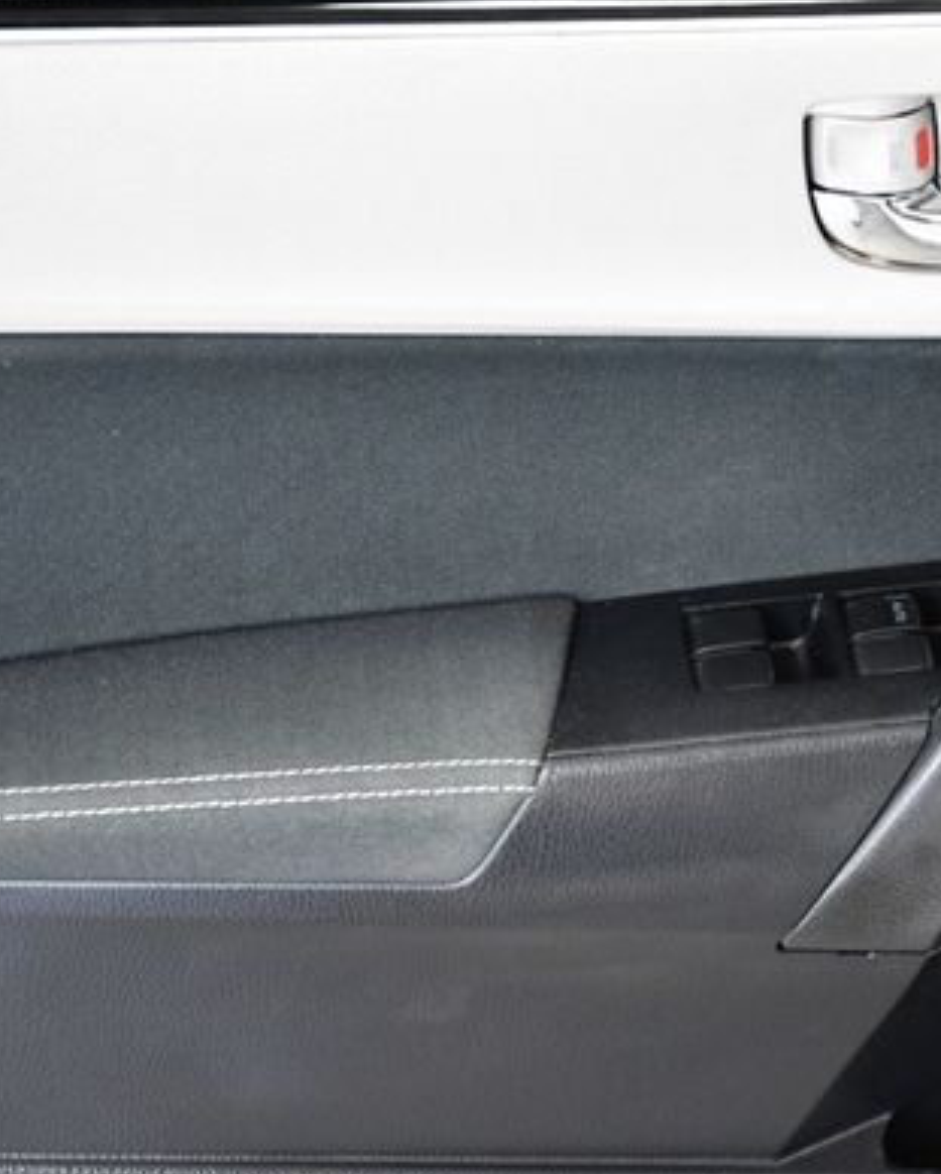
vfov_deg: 16.6
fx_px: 4033
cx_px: 871
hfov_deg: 13.2
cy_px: 602
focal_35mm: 116
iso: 2500
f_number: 5.6
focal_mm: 50
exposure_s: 1/125
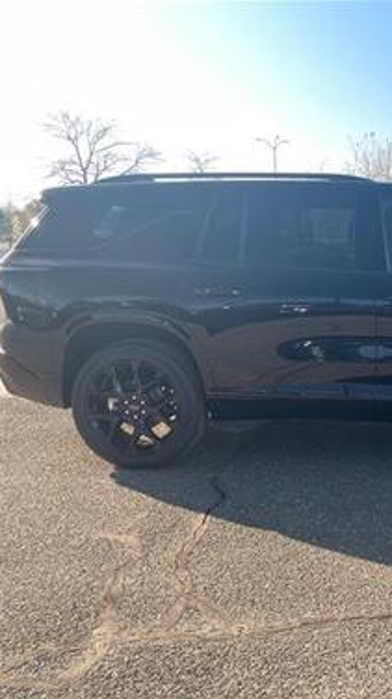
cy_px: 350
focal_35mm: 38
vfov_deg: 52.8
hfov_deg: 29.1
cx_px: 392
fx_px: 703
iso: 40
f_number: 1.6
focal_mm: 4.2
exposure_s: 1/121
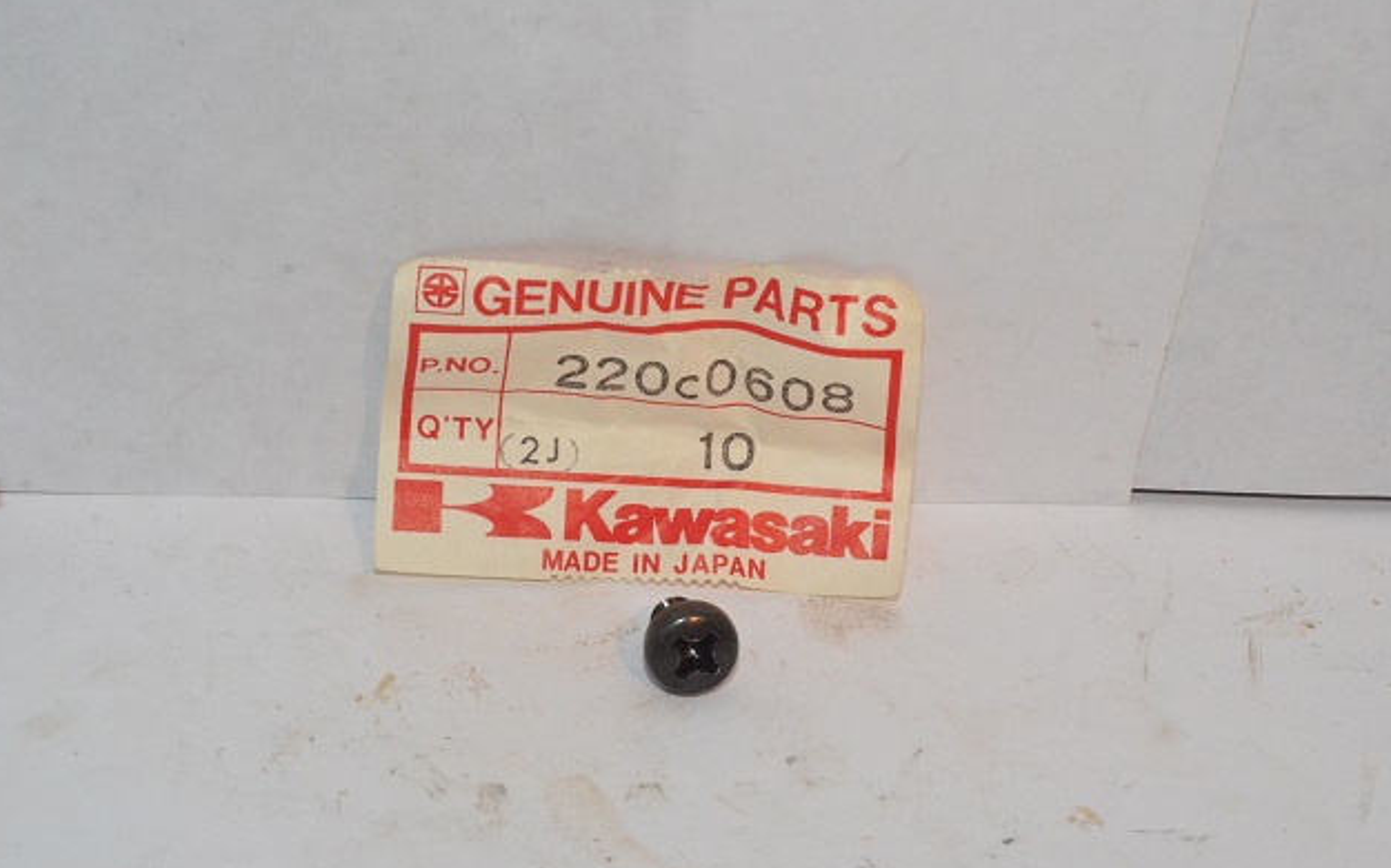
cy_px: 441
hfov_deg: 26.5
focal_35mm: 78
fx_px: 2956
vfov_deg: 16.7
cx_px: 682
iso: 6400
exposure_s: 1/125
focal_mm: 50
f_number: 11
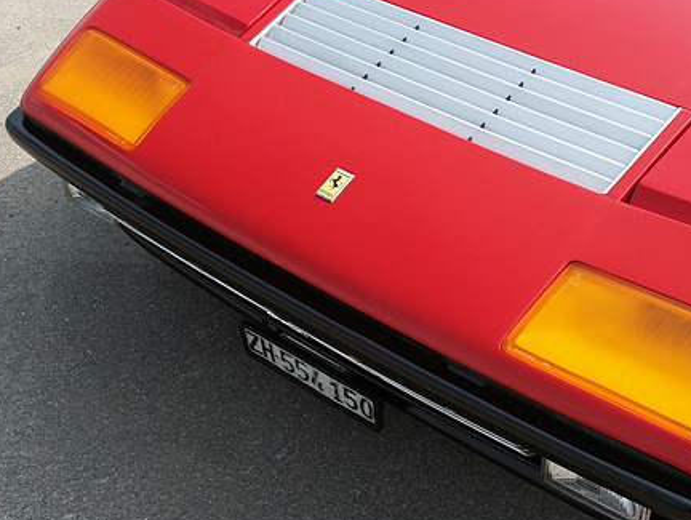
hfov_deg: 36.1
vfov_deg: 27.5
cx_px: 356
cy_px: 222
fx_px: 1059
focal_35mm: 53
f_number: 8
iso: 100
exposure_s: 1/250
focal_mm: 11.24
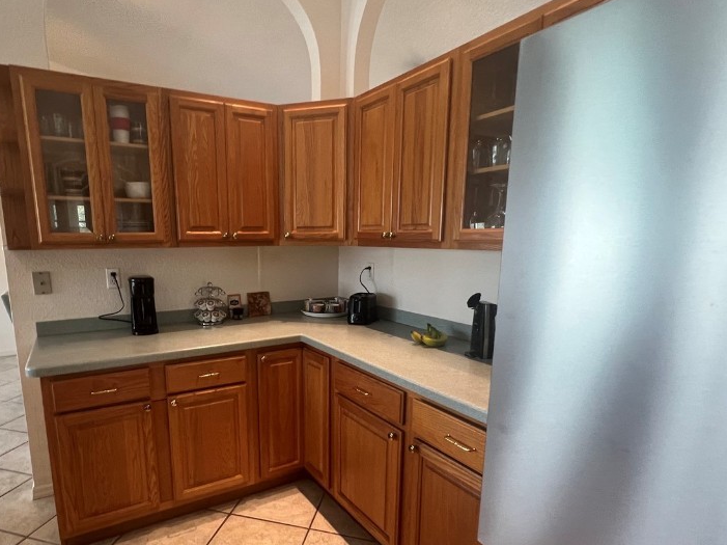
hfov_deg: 84.0
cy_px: 312
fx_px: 399
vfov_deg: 68.3
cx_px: 305
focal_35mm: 19
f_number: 1.8
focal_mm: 1.57
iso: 250
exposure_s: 1/60
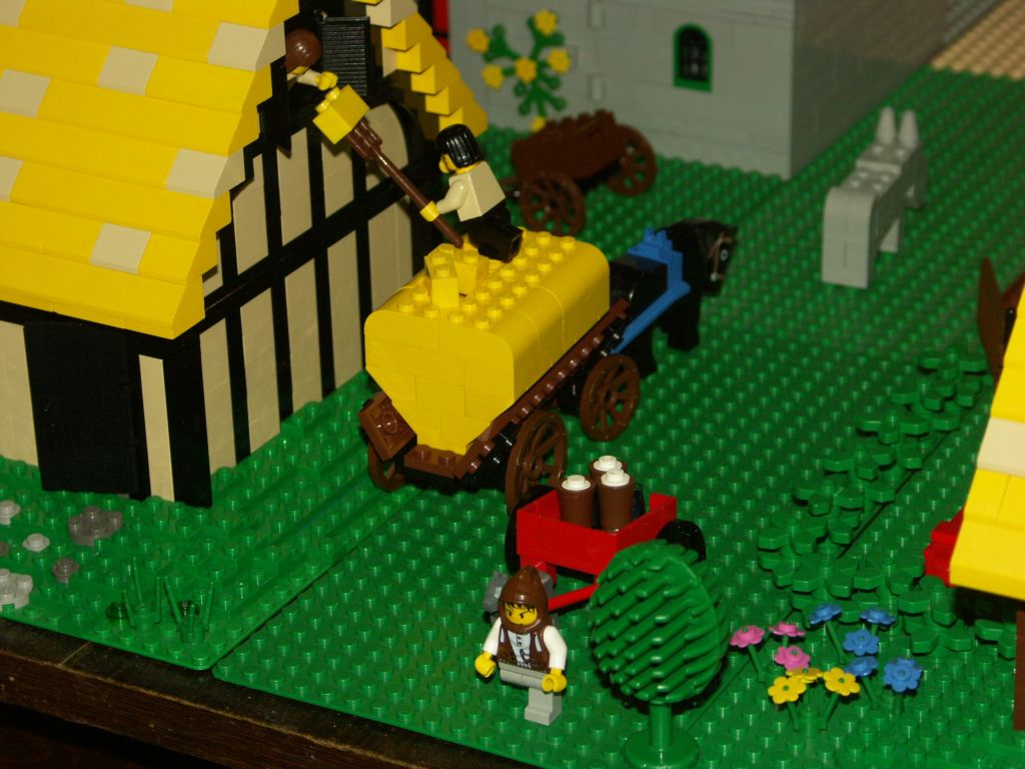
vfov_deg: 14.5
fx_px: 3020
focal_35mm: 102
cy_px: 384
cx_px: 512
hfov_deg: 19.3
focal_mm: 26.18
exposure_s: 1/100
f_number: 3.5
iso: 200
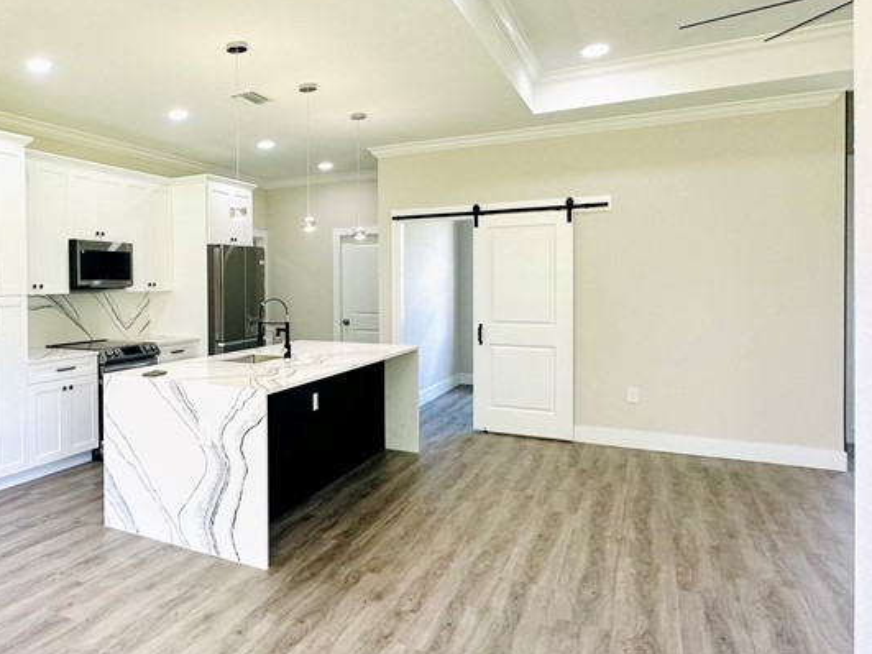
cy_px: 292
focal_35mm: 27
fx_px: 680
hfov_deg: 59.1
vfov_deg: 51.2
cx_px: 149
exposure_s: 1/120
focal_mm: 2.22
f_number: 2.2
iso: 125
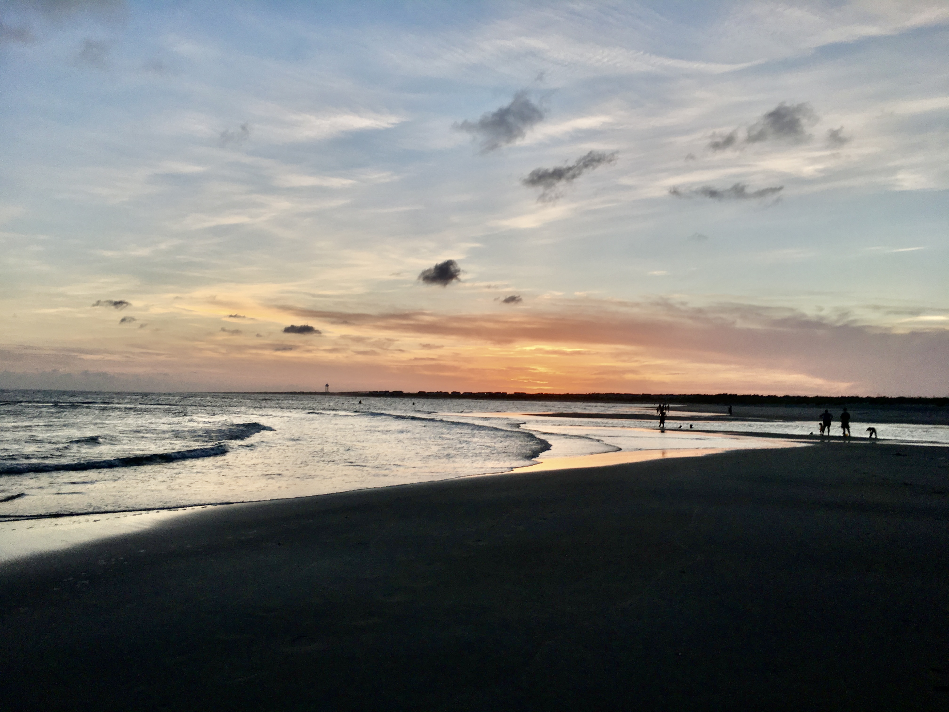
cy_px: 356
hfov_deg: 61.7
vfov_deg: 48.2
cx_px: 474
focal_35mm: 29
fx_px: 795
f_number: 2.2
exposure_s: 1/180
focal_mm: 4.15
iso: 25
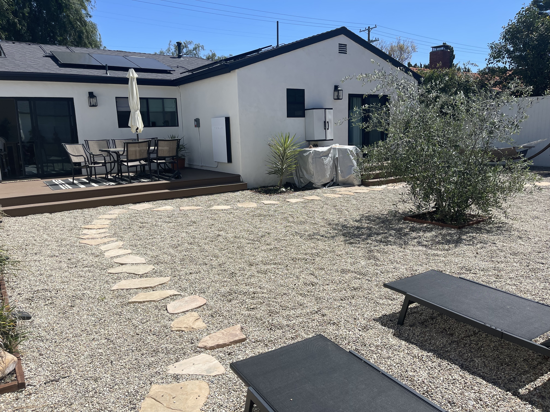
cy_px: 206
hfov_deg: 69.4
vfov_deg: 54.9
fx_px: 397
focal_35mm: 25
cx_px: 275
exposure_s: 1/5376
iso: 32
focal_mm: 5.1
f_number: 1.6
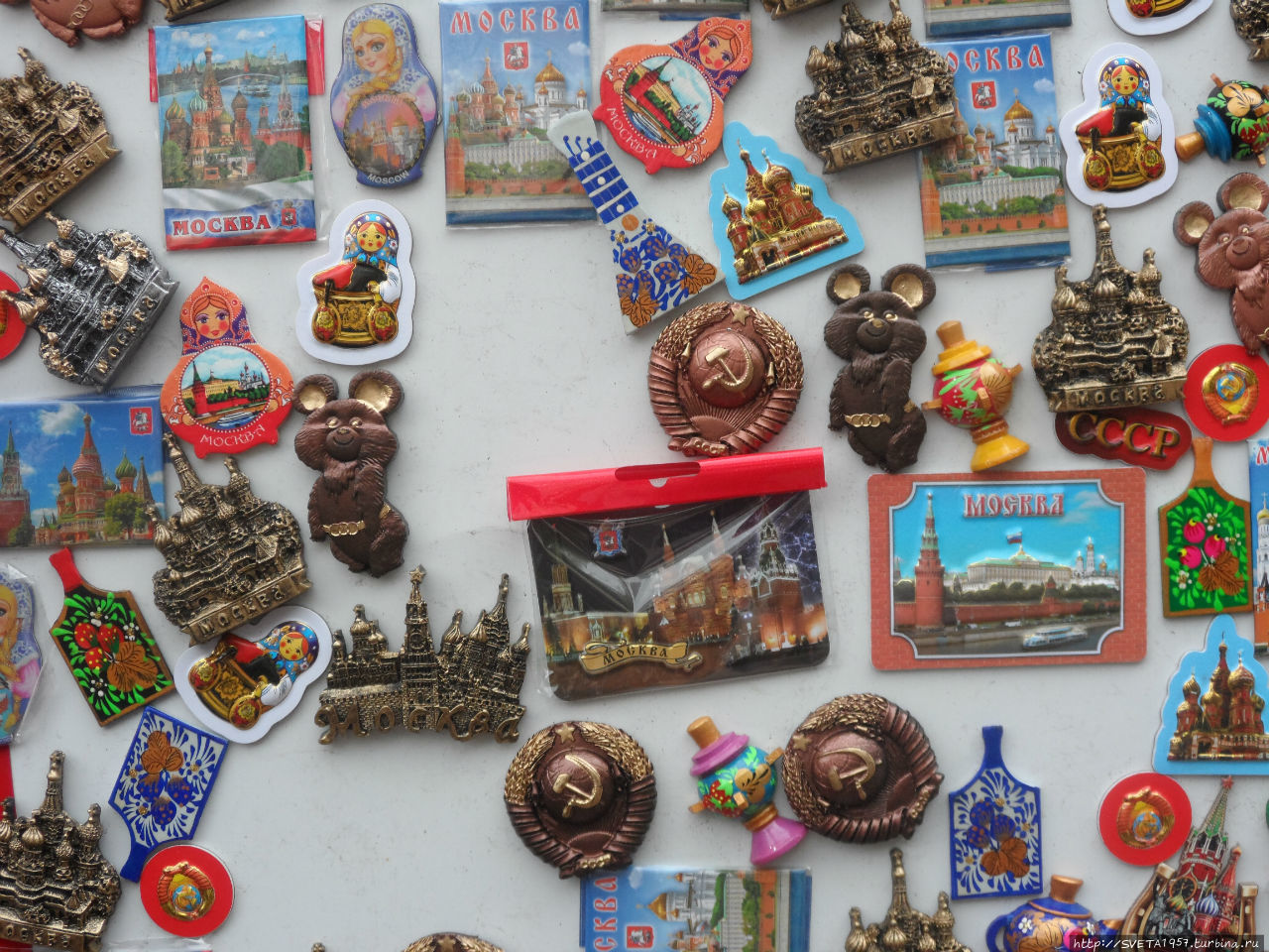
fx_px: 1980
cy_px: 476
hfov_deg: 35.5
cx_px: 634
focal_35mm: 54
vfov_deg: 27.0
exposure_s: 1/45
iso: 160
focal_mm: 9.8
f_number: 4.1
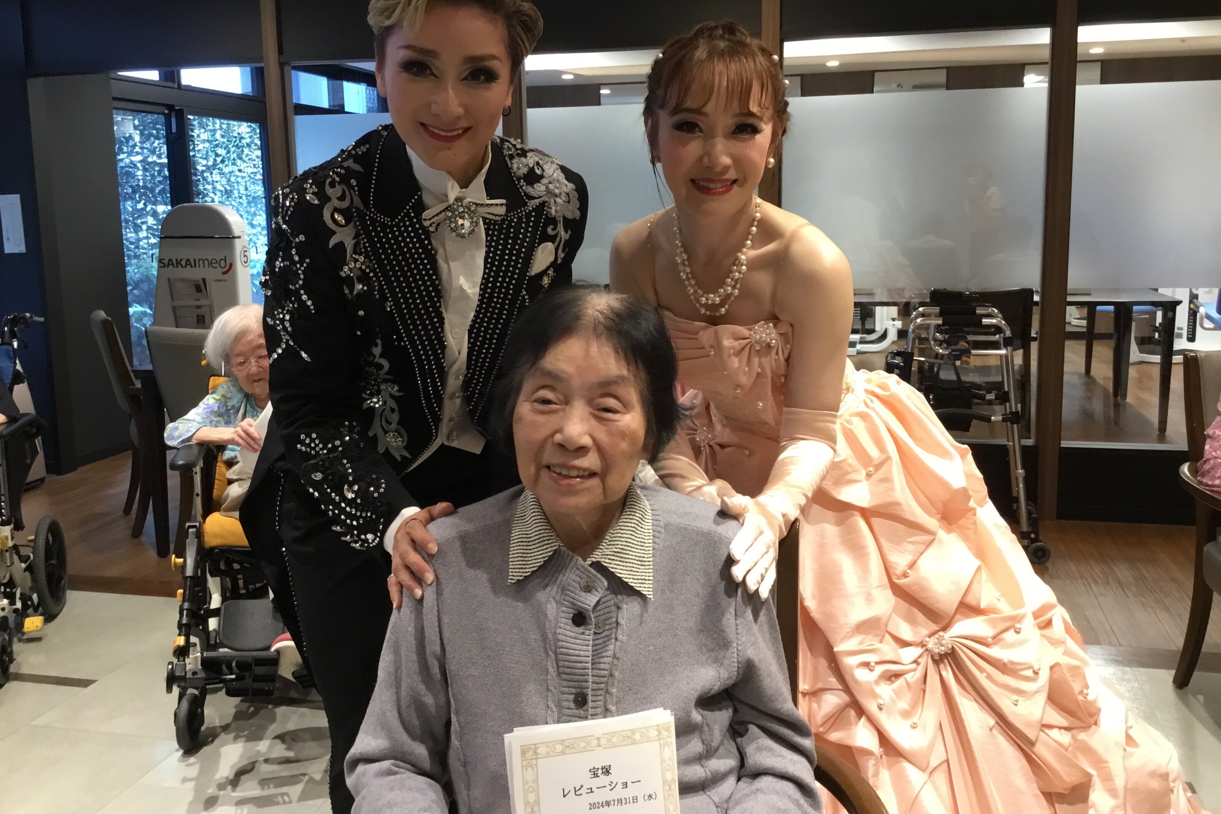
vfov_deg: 39.9
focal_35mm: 33
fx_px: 1119
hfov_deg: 57.2
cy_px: 373
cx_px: 611
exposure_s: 1/30
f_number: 2.4
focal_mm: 3.3
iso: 100
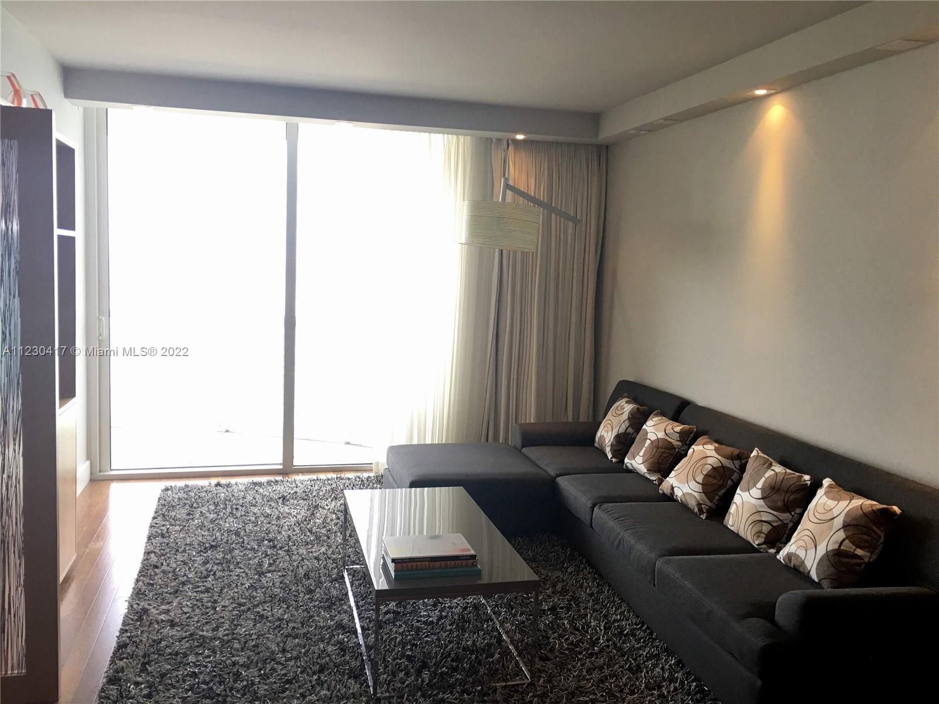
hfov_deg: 61.7
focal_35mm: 29
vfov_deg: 48.2
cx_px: 470
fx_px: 787
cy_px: 352
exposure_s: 1/30
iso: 25
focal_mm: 4.15
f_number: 2.2
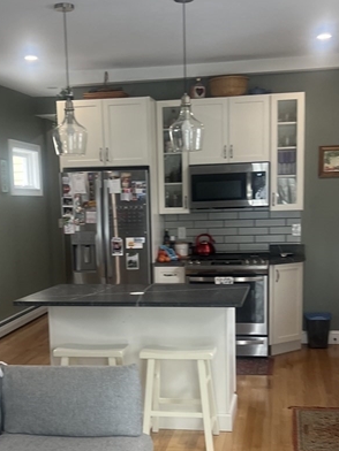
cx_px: 149
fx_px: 666
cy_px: 297
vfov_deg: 37.1
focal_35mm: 51
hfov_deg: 28.5
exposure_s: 1/120
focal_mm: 5.7
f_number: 1.5
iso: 125
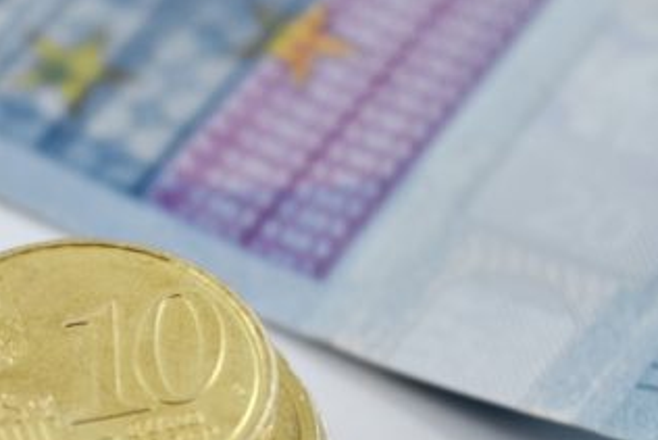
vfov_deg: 6.9
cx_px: -104
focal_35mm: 200
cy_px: 325
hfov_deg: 10.1
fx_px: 3661
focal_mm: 55
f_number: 6.3
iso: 100
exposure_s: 1/200
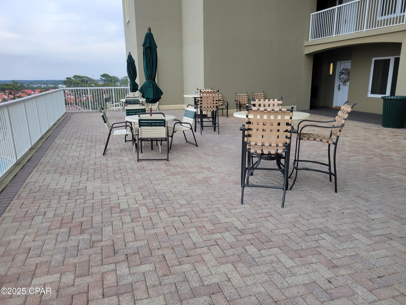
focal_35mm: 26
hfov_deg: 67.3
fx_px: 305
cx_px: 203
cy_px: 152
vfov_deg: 53.1
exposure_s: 1/1030
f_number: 1.8
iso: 40
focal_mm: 5.4
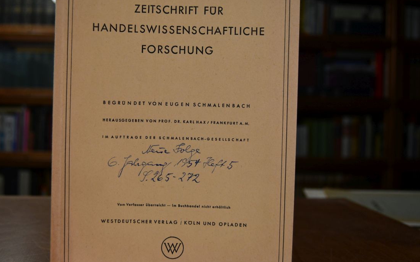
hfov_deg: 46.1
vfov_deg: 29.8
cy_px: 121
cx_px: 181
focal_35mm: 43
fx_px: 492
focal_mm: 22
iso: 560
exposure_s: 1/250
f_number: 3.5
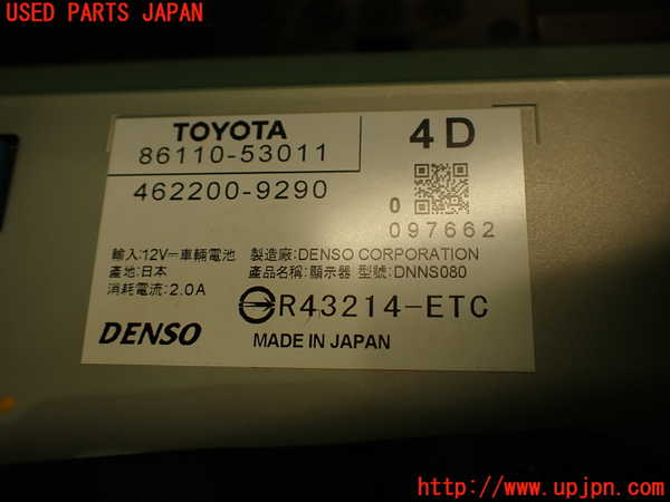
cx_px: 335
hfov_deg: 56.8
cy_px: 251
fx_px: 619
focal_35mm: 32
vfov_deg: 44.2
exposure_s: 1/100
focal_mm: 5.79
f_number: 2.4
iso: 100
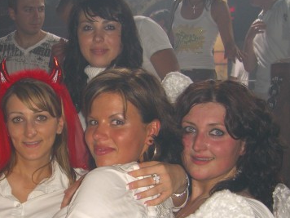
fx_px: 536
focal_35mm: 64
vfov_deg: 22.8
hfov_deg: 29.7
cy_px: 155
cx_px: 69
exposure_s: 1/60
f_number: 2.8
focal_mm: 7.9
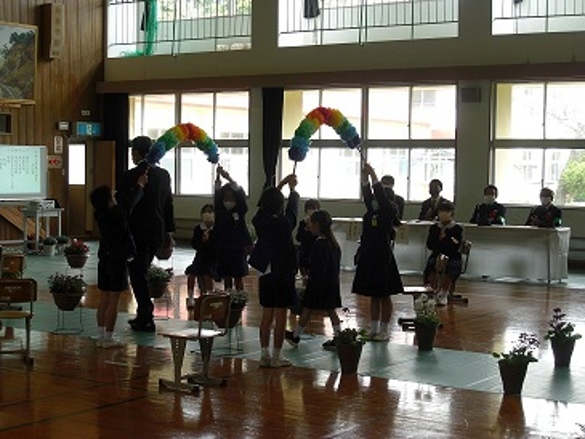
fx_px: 1150
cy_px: 220
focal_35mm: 68
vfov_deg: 21.6
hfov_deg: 28.6
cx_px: 292
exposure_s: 1/80
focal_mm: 14.2
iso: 100
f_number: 4
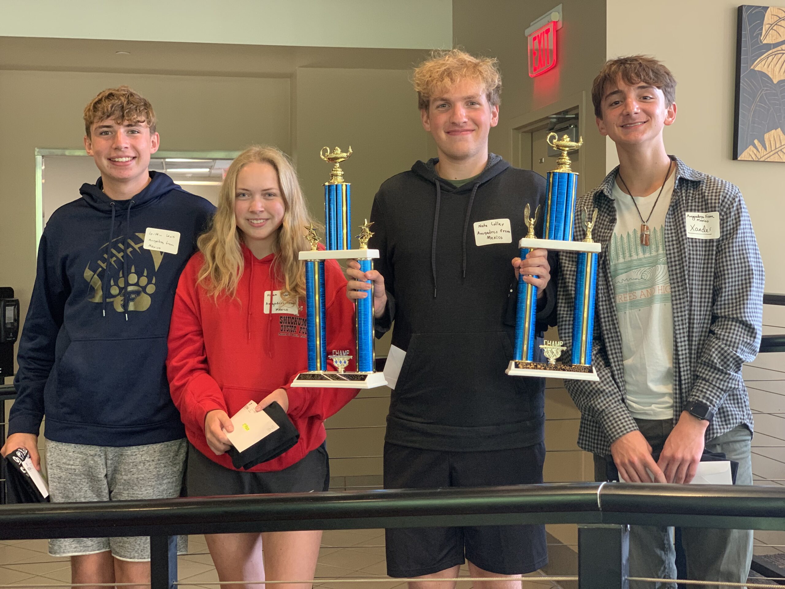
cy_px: 294
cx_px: 392
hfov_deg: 36.8
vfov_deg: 28.0
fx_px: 1179
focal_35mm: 52
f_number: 2.4
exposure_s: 1/60
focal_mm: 6
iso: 160
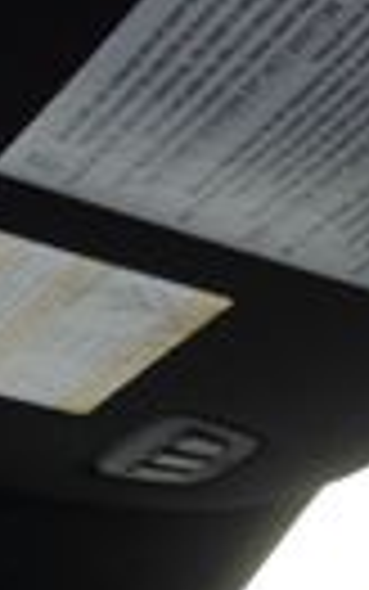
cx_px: 1062
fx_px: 1929
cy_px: 730
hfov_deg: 9.1
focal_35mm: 120
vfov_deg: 16.6
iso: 100
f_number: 4.5
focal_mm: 16
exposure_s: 1/100
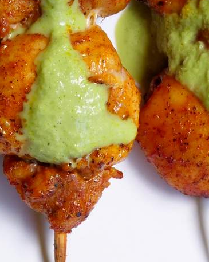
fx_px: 2012
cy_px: -110
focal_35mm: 260
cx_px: 131
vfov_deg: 7.3
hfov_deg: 5.9
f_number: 9
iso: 1250
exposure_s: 1/100
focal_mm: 38
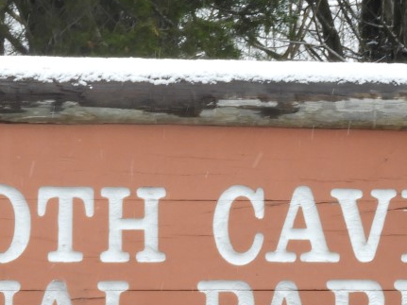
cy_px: 255
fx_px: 4126
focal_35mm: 351
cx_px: 120
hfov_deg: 5.6
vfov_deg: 4.2
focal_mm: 18.8
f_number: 4.8
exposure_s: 1/100
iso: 100
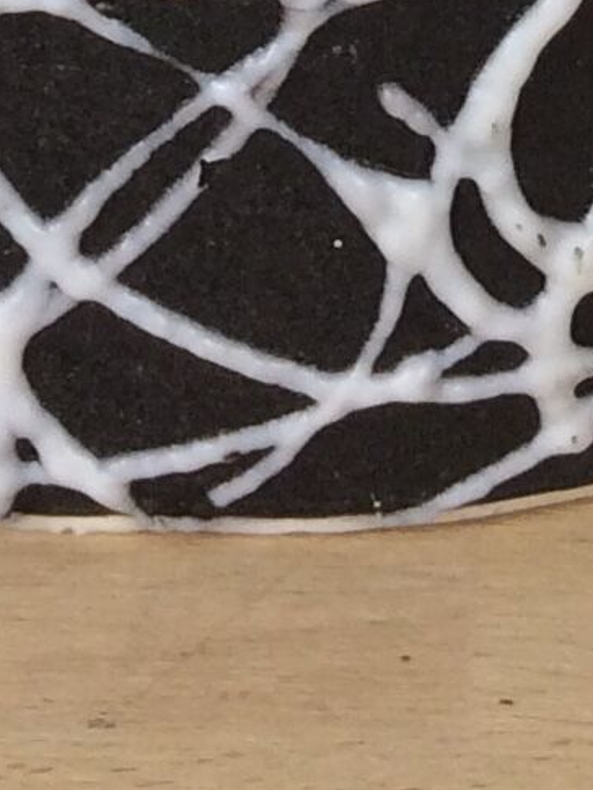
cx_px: 370
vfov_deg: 8.5
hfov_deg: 7.6
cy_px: -1598
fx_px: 4452
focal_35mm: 195
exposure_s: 1/50
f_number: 2.2
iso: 40
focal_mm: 4.15
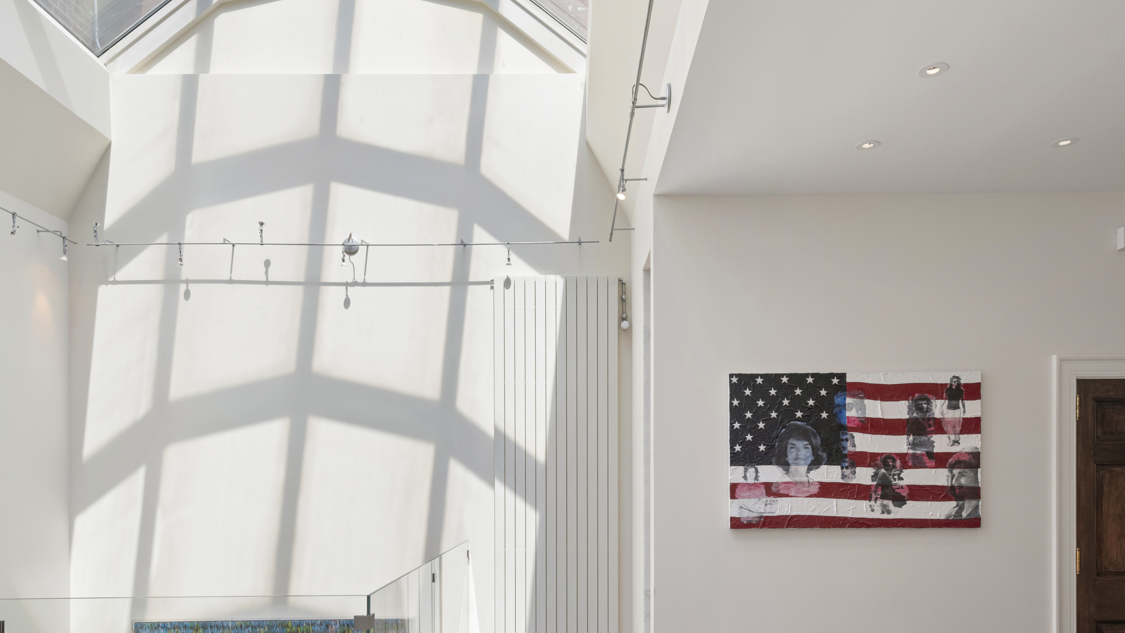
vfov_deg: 42.7
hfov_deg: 71.9
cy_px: 491
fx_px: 776
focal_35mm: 26
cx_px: 574
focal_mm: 16
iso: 400
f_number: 8
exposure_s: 1/30
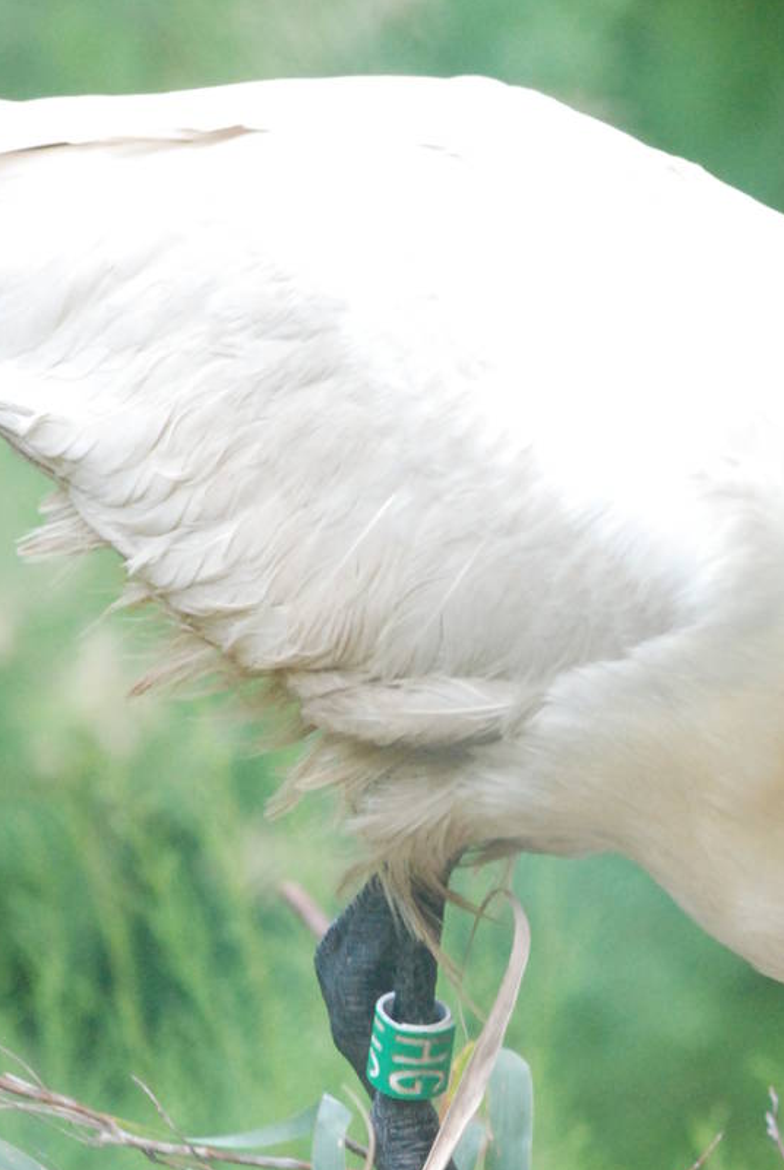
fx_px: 14648
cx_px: 672
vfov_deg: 4.6
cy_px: 743
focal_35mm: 450
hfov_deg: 3.1
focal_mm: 150
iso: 1600
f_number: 8
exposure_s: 1/160
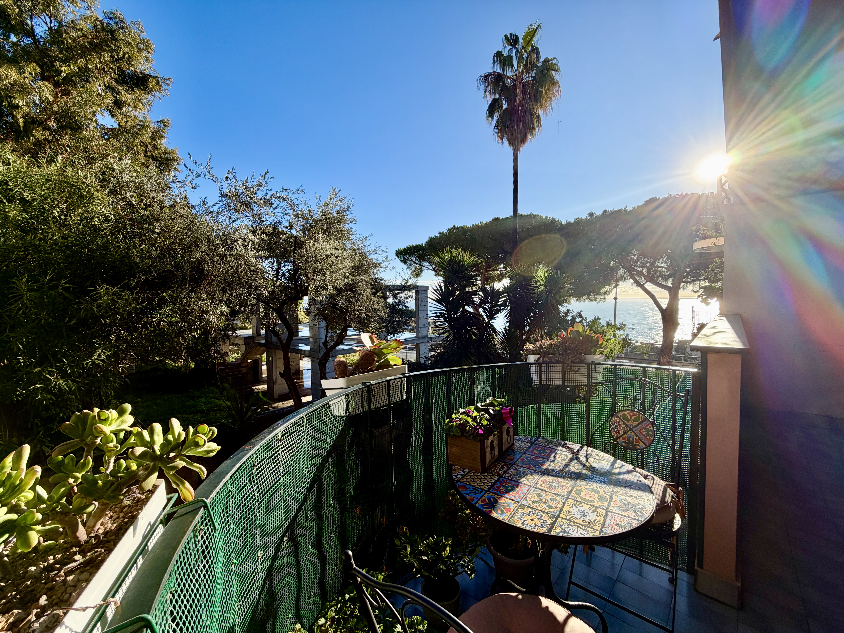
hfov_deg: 102.1
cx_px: 422
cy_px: 316
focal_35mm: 14
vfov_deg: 85.7
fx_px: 341
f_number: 2.2
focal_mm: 2.22
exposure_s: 1/770
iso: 32
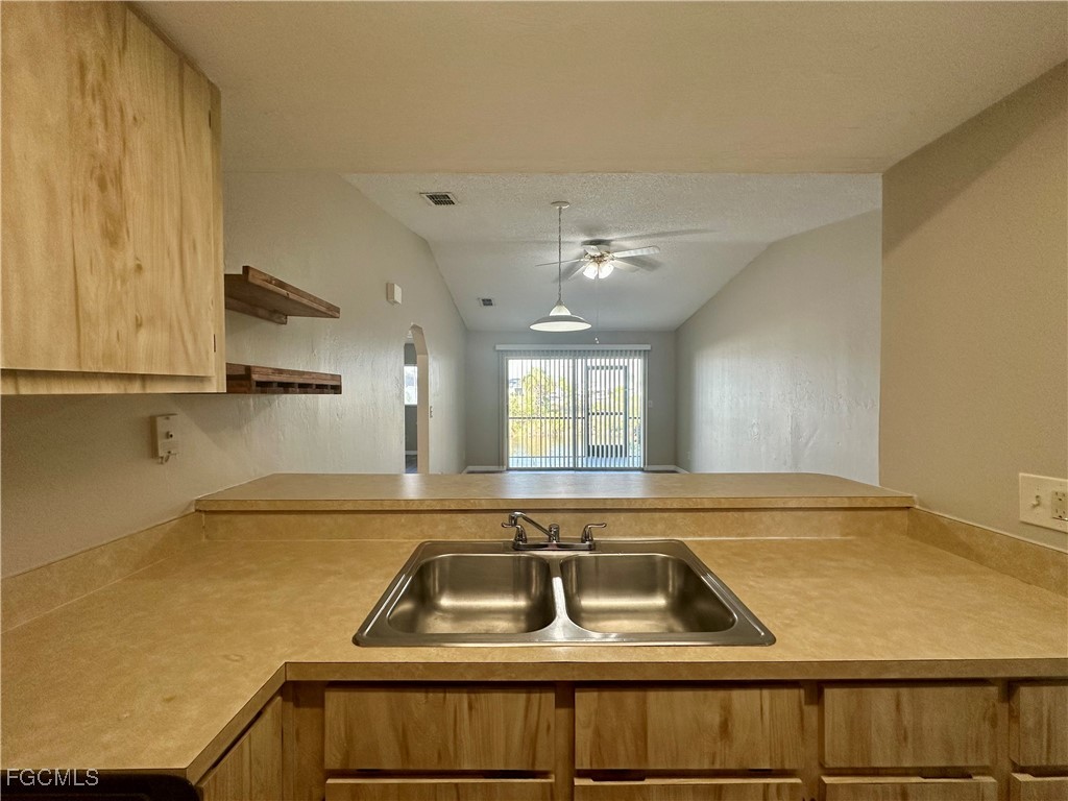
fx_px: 432
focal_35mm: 14
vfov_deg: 85.7
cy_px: 400
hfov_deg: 102.1
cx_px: 534
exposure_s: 1/120
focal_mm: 2.22
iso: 160
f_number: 2.2
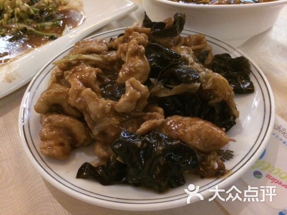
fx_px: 240
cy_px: 108
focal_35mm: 29
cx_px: 144
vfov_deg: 48.2
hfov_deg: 61.7
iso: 500
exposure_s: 1/17
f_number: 2.2
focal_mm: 4.15
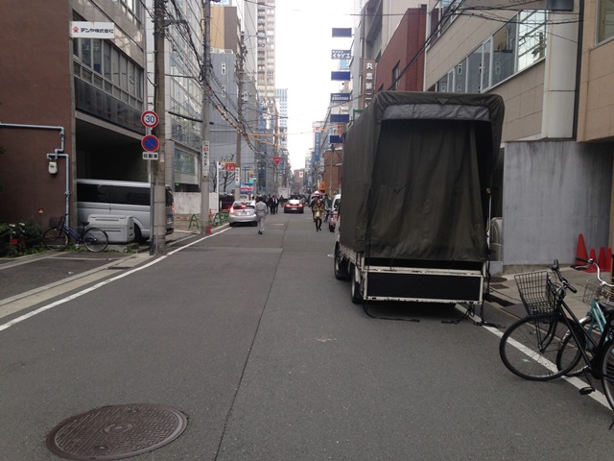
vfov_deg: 42.9
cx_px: 307
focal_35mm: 33
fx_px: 585
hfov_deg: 55.4
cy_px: 230
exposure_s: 1/120
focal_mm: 4.12
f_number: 2.4
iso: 64
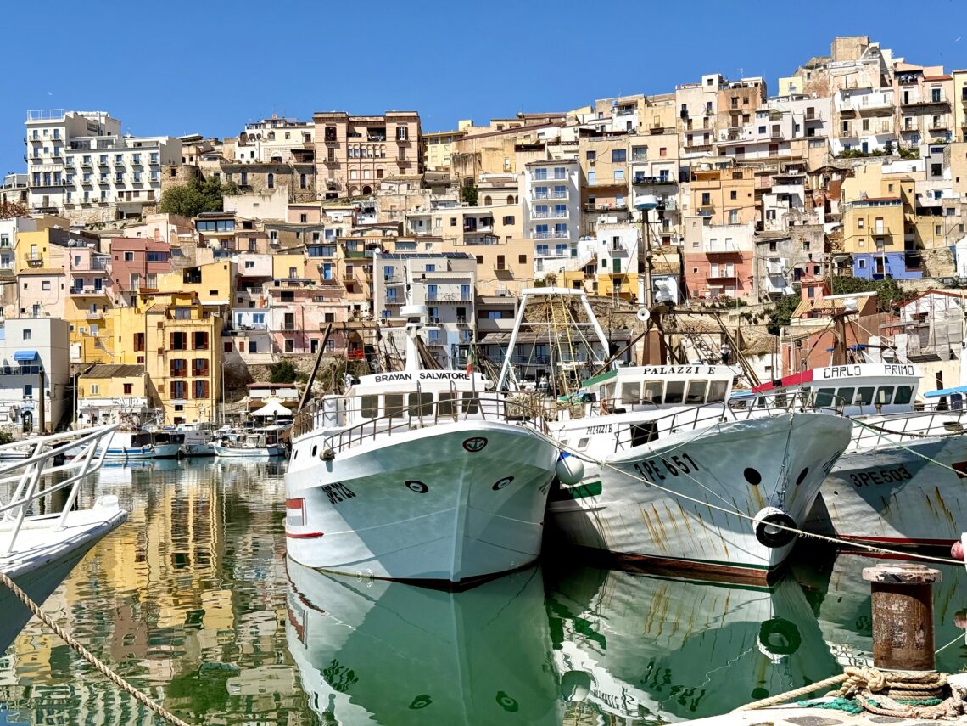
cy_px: 363
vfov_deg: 30.3
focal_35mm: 48
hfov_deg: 39.7
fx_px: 1341
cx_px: 484
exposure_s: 1/9901
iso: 64
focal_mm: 6.76
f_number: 1.78
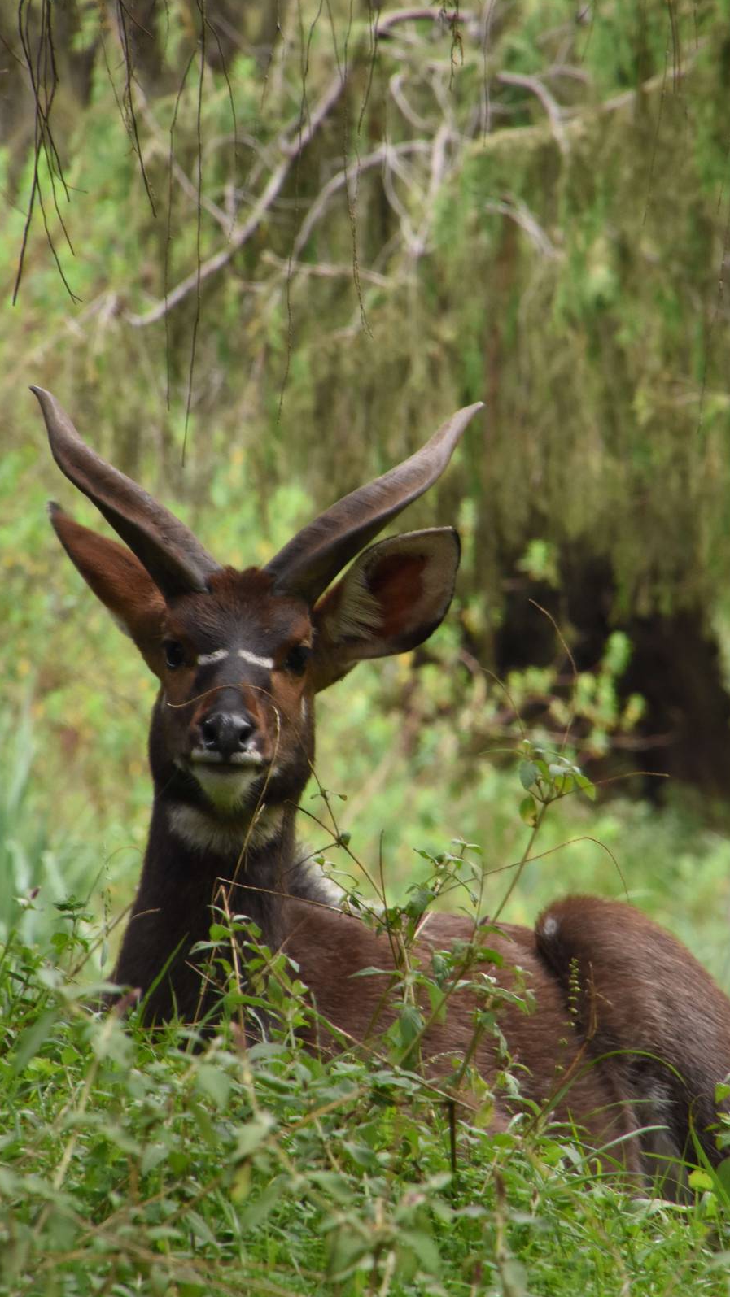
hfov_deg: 2.6
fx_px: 16279
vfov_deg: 4.6
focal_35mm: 473
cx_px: 429
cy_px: 647
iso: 1250
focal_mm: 300
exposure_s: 1/40
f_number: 11
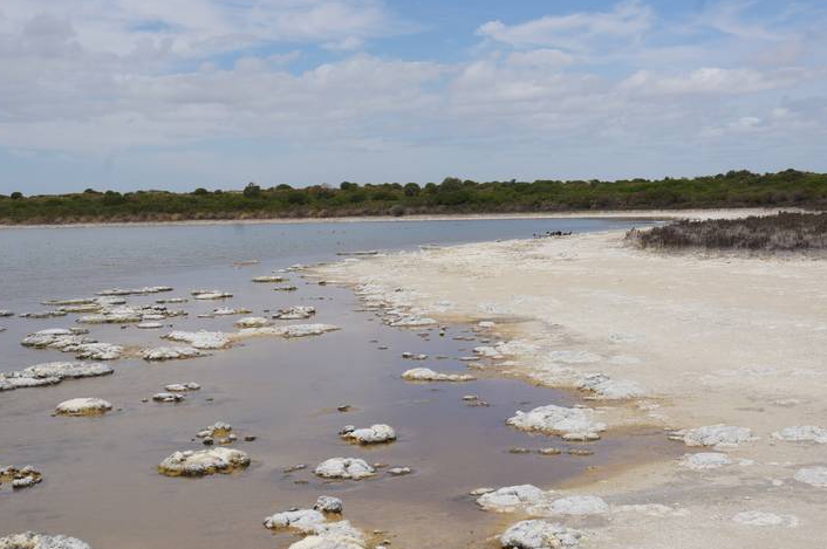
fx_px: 1228
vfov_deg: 25.2
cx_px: 411
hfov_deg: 37.2
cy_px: 275
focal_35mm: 54
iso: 100
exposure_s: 1/250
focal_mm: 35
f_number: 13
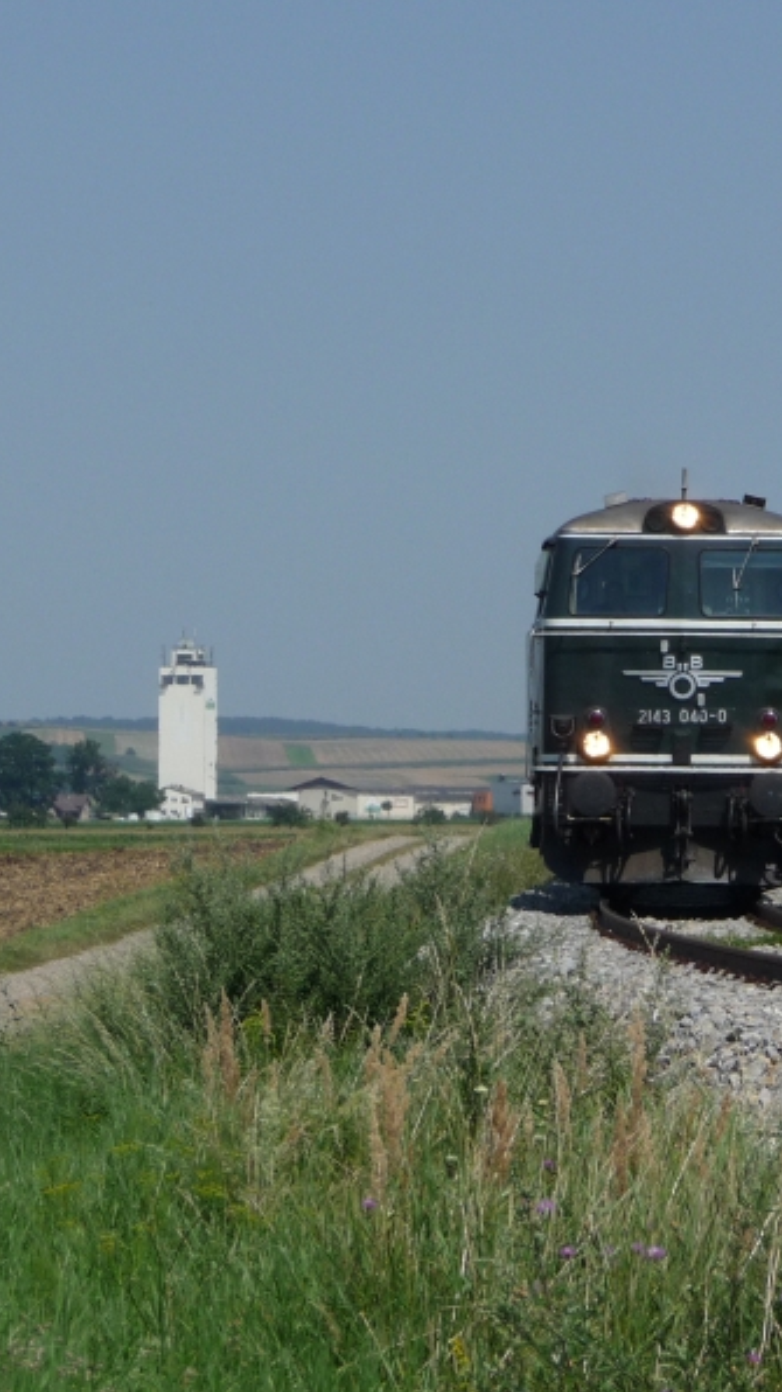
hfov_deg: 6.3
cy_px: 694
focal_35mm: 193
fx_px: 7119
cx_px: 675
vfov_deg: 11.2
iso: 100
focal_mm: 20.3
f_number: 4.7
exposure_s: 1/1000
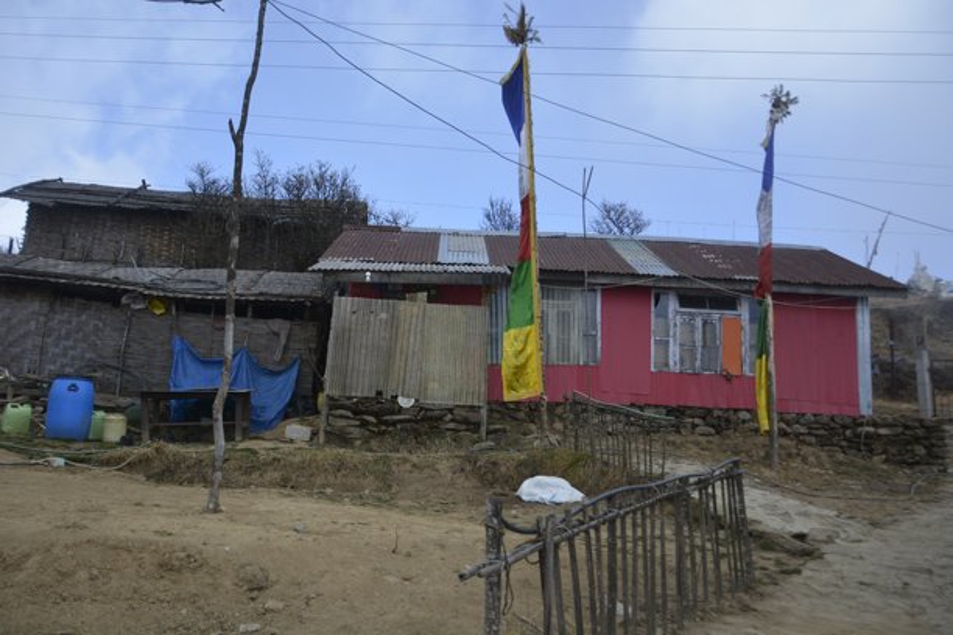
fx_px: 715
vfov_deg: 47.9
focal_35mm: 27
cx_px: 476
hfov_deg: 67.4
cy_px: 318
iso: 220
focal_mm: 18
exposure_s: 1/1000
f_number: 4
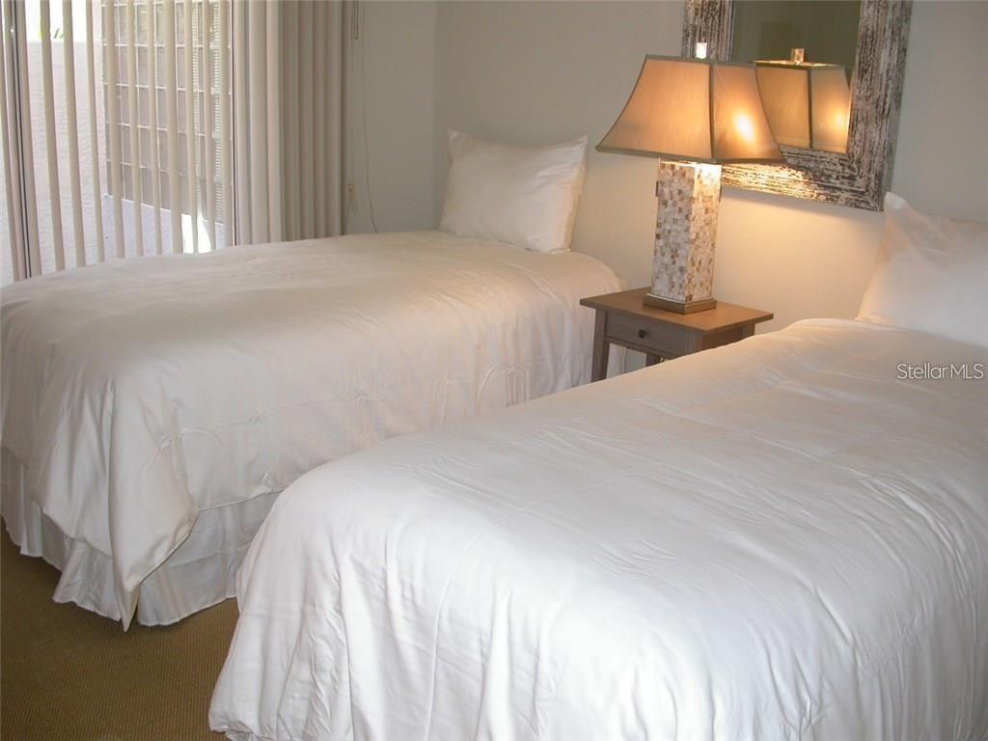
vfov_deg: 37.7
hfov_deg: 49.0
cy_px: 370
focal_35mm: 38
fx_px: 1085
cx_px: 494
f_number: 2.6
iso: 100
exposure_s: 1/30
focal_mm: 7.85
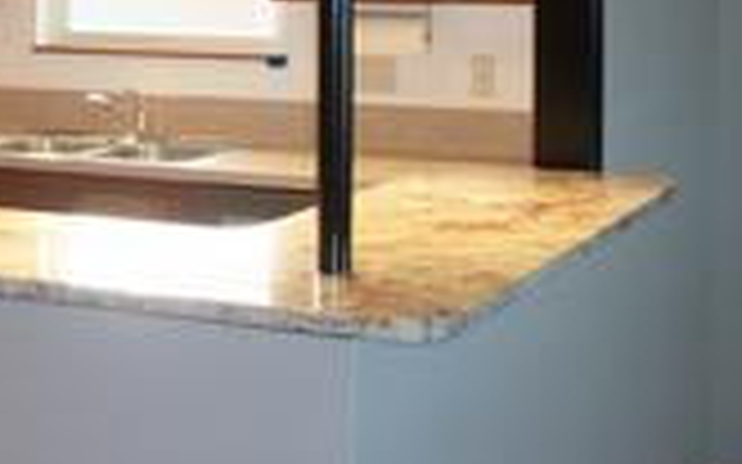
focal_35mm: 82
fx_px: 1658
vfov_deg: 15.6
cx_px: 0
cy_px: 9
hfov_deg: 24.1
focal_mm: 5.7
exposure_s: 1/30
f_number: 2.9
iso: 160
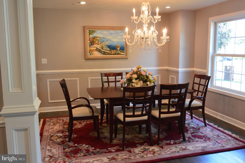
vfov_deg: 43.5
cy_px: 82
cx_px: 122
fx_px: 204
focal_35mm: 30
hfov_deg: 62.0
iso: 400
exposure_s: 1/20
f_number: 6.3
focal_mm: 20
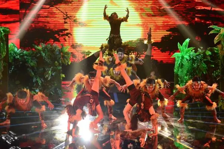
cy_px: 74
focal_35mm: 105
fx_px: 652
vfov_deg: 13.0
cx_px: 112
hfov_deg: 19.5
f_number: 2.8
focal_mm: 70
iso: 6400
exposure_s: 1/1000
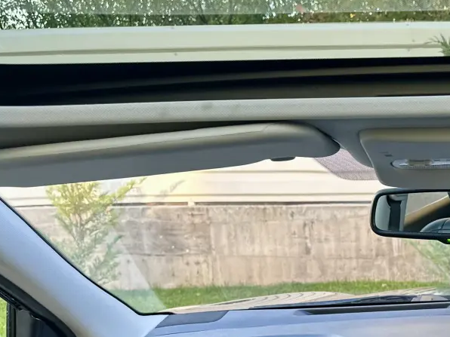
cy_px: 349
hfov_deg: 30.5
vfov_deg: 24.0
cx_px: 465
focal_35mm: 58
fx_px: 754
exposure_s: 1/121
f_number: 1.78
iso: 100
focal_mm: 6.86
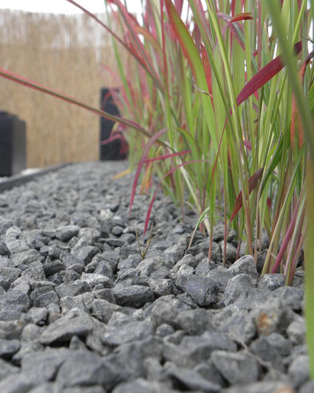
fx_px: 627
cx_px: 156
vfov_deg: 34.7
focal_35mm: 54
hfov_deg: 28.1
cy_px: 187
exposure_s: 1/25
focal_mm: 9.22
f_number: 3.5
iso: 125
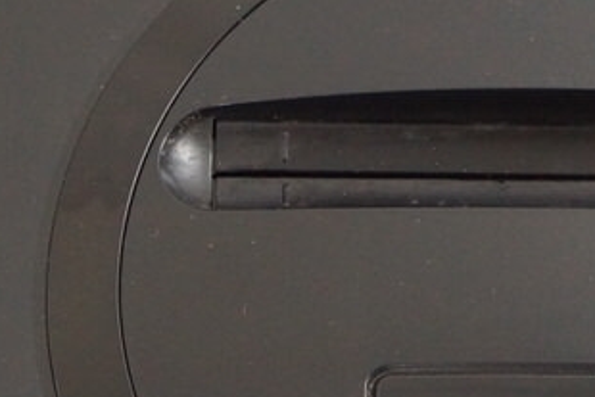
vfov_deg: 4.7
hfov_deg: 7.1
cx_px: 282
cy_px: 426
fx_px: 4795
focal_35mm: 290
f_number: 6.3
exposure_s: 1/80
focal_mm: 50
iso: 1600
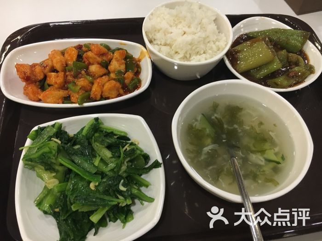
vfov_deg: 48.2
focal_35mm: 29
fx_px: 270
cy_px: 120
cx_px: 161
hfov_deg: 61.7
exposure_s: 1/33
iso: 250
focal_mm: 4.15
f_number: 2.2
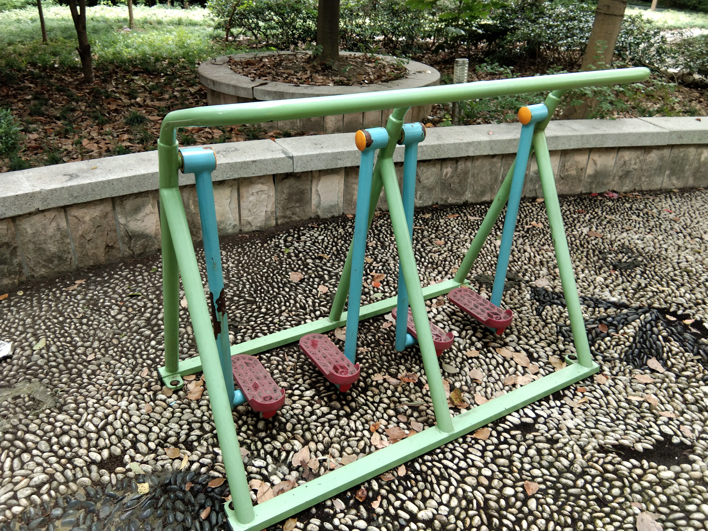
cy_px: 266
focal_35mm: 31
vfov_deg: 45.4
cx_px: 354
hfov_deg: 58.4
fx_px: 634
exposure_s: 1/50
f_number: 2.2
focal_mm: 3.69
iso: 125
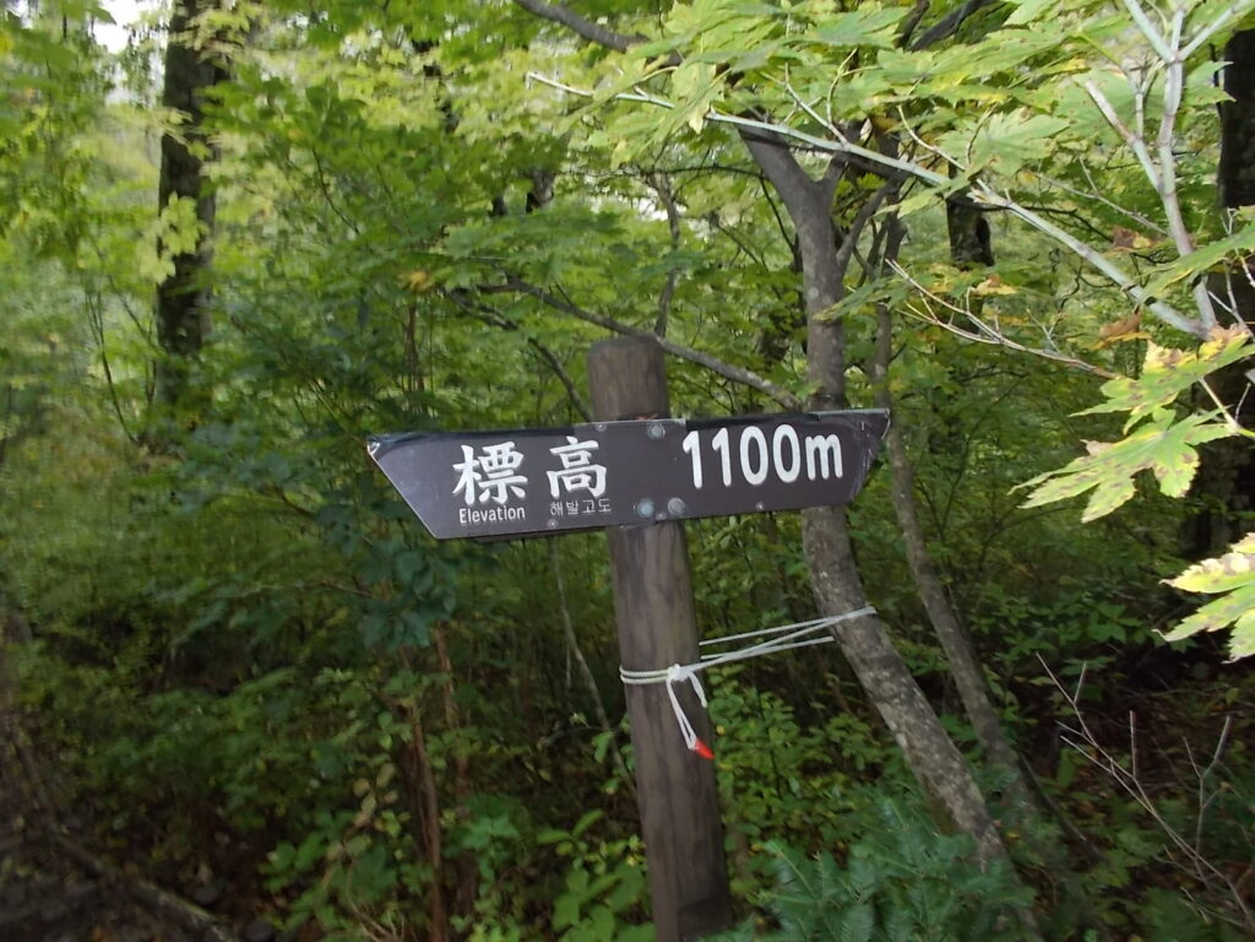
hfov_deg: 67.3
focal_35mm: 26
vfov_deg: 53.1
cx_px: 628
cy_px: 471
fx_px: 943
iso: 200
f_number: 3.2
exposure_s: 1/25
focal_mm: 4.6
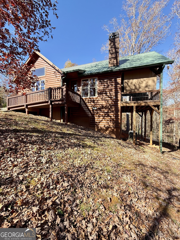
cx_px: 90
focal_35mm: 14
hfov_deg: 85.7
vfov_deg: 102.1
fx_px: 97
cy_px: 120
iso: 50
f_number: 2.2
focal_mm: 2.22
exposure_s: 1/266
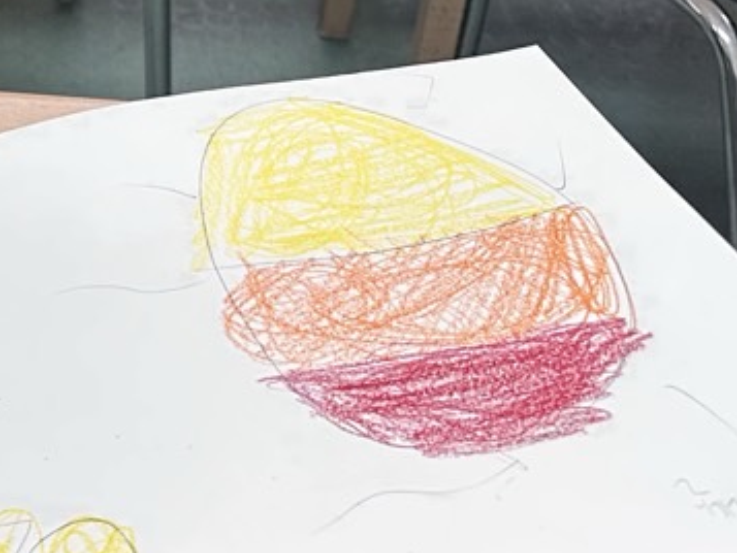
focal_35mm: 86
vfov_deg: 16.0
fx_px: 1832
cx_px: -370
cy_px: -233
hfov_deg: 19.7
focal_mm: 6.86
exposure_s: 1/120
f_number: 1.78
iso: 160
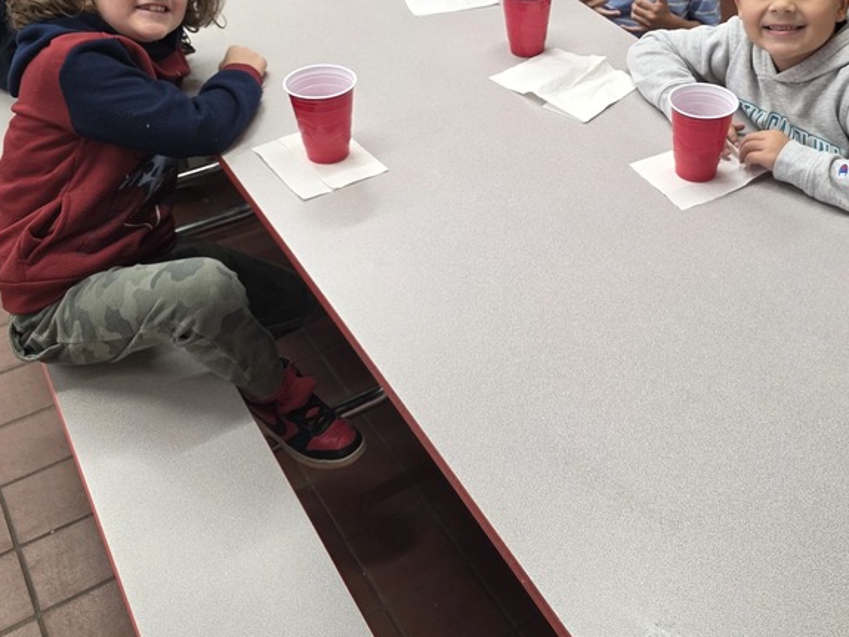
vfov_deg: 34.3
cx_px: 598
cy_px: 142
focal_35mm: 41
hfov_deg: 44.7
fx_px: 1006
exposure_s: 1/120
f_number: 1.7
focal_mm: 6.3
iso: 200
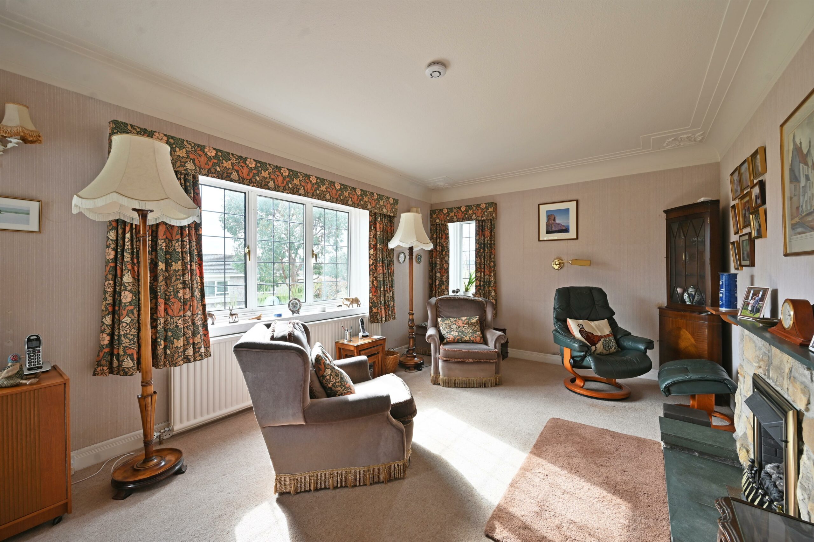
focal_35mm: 14
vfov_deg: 81.1
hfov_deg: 104.3
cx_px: 407
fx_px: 316
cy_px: 271
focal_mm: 14
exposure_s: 1/25
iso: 125
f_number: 8
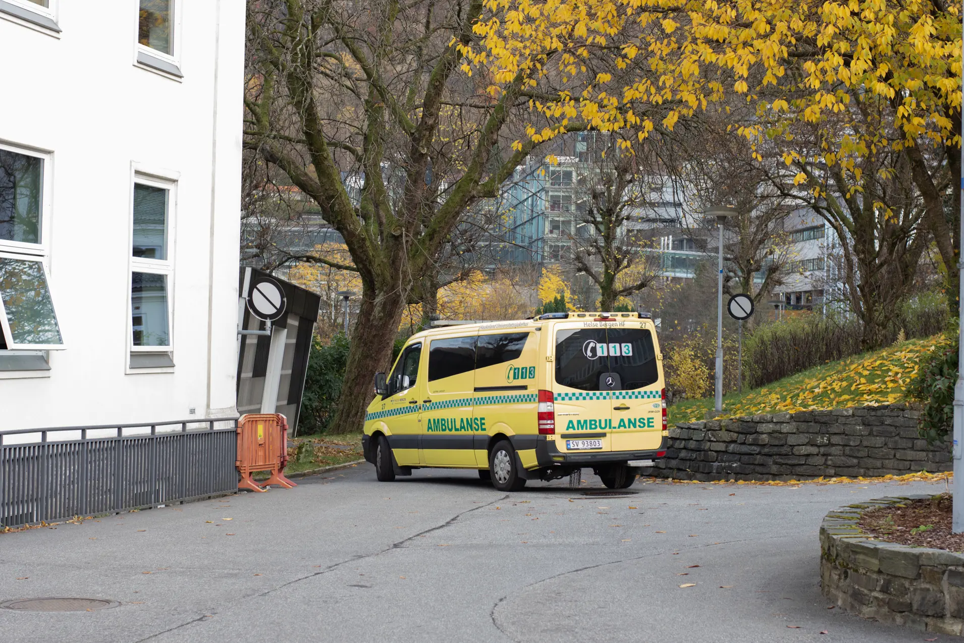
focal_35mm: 75
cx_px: 482
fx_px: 2008
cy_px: 322
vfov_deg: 18.2
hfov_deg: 27.0
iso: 640
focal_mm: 50
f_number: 3.5
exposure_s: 1/200
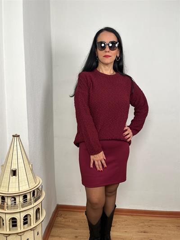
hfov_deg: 53.1
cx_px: 90
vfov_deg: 67.3
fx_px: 180
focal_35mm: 26
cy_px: 120
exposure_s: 1/141
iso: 32
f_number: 1.6
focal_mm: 5.1
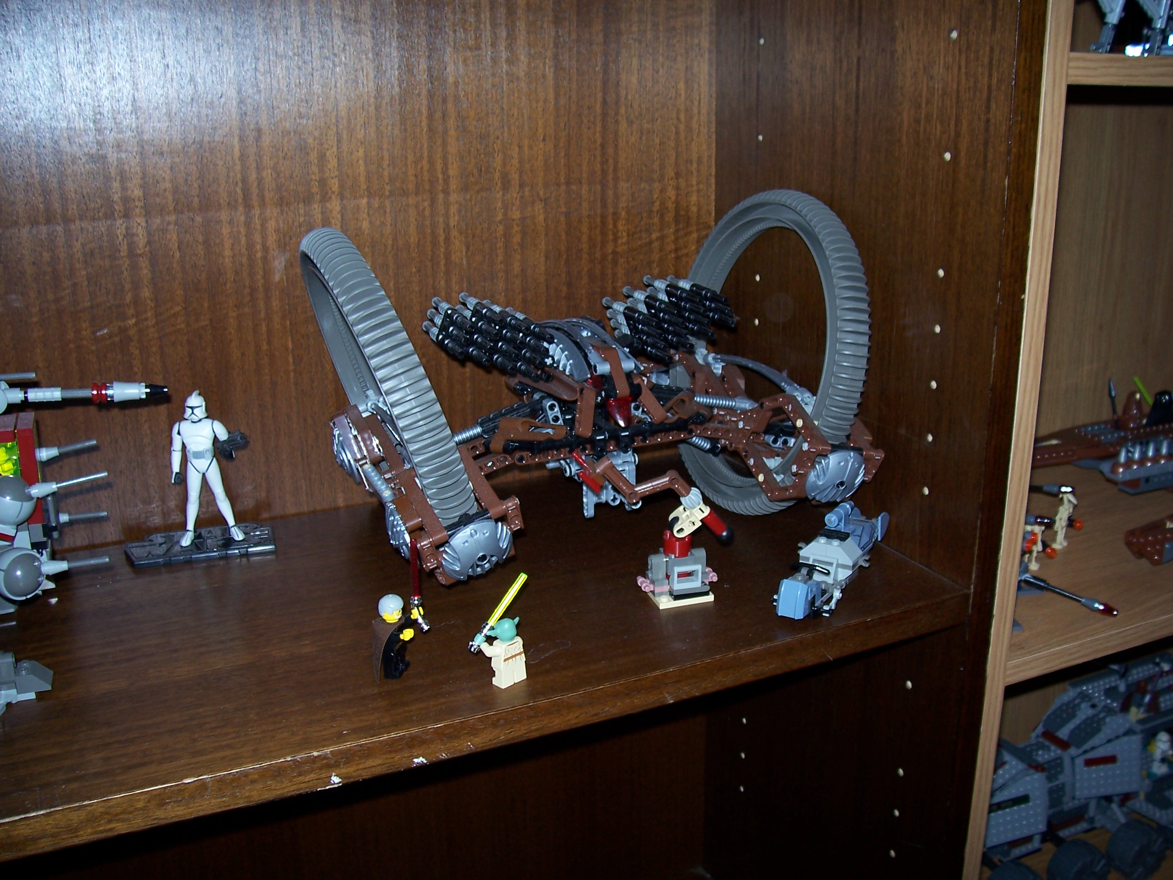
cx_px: 586
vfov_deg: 41.8
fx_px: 1152
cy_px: 440
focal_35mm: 34
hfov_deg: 54.0
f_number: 2.7
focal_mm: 5.6
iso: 80
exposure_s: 1/60
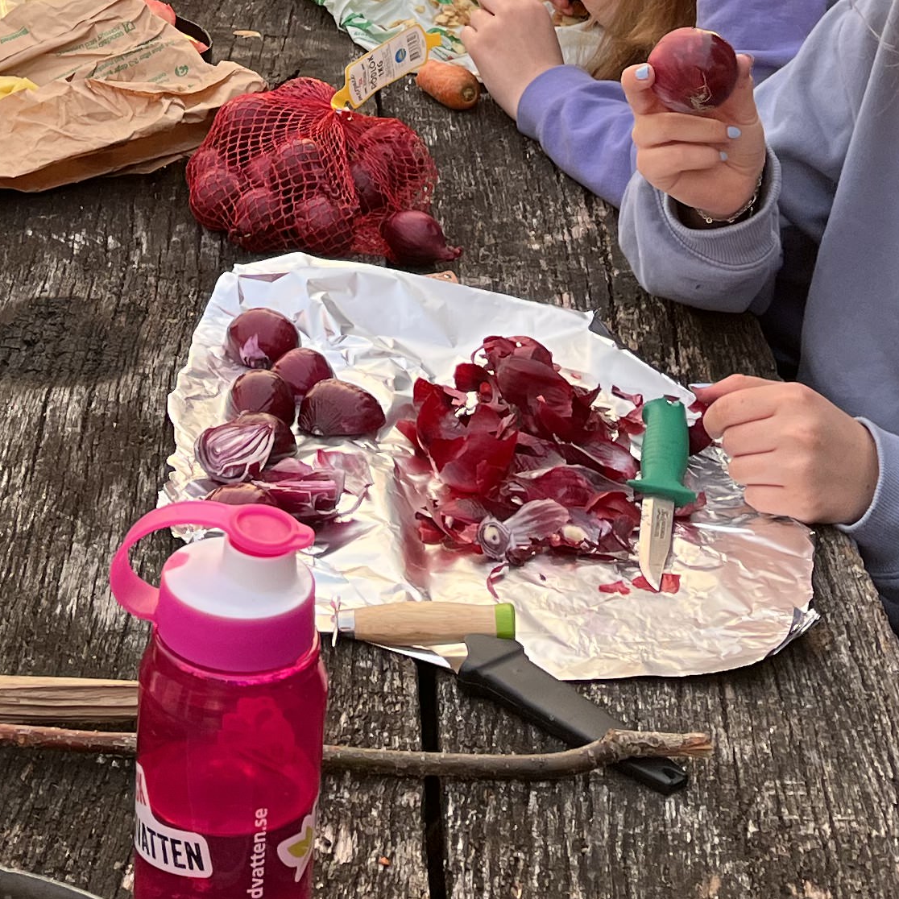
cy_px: -136
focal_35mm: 83
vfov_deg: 19.8
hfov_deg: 20.5
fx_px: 2439
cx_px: 110
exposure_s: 1/121
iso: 80
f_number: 1.6
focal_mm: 5.1
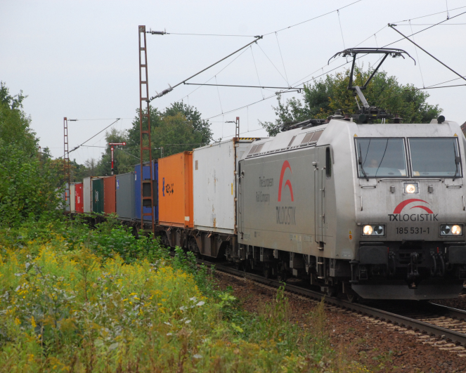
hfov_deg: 14.2
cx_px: 271
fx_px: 1877
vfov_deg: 11.4
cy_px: 188
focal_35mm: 136
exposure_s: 1/640
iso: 800
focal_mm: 80
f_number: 5.6
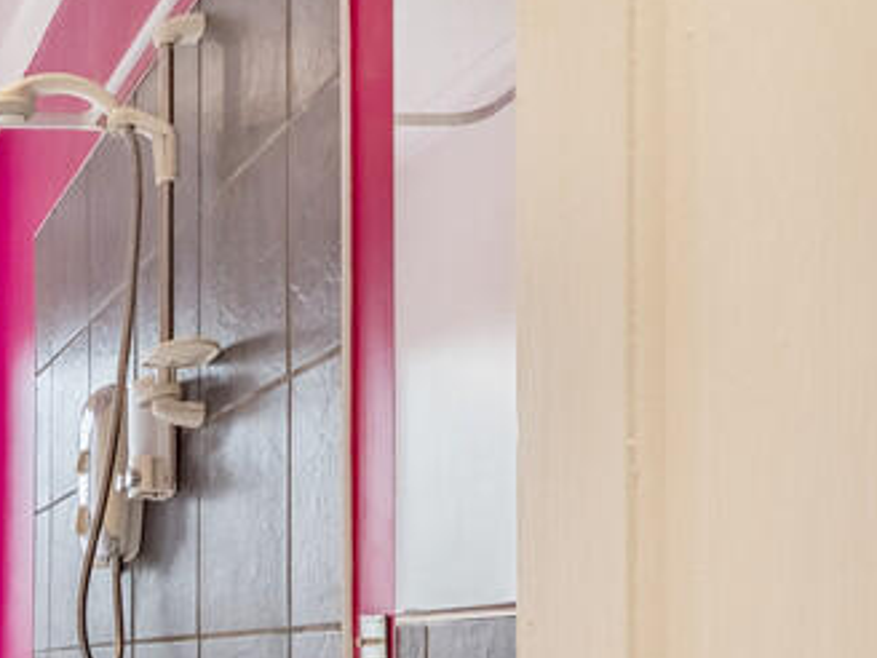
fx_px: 1343
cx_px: -254
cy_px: 647
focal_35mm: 53
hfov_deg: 29.4
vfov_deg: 26.2
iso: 200
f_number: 5
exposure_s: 1/200
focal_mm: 8
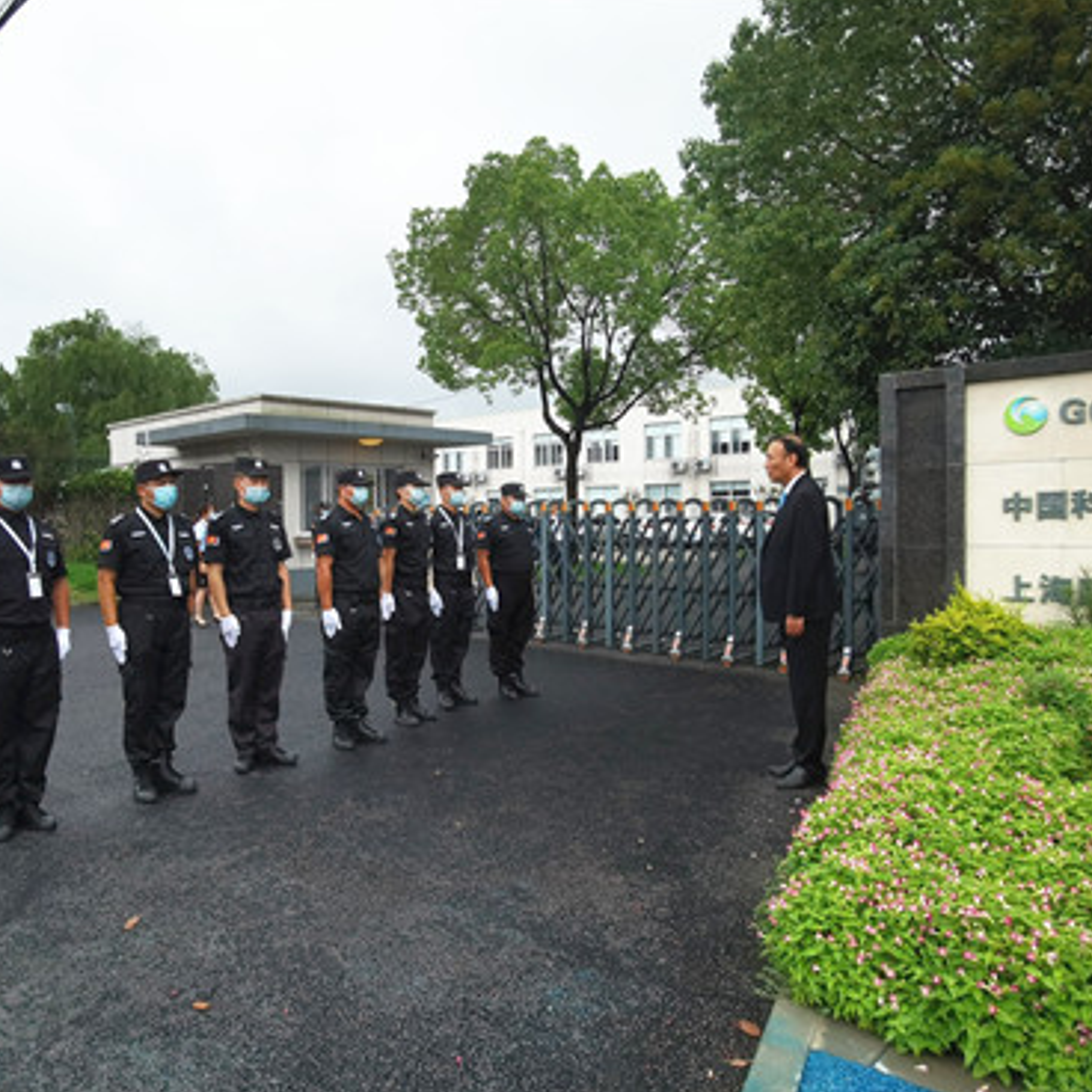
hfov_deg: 64.4
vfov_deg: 65.0
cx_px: 436
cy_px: 545
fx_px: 857
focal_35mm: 24
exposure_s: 1/705
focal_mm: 2.26
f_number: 2.2
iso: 50
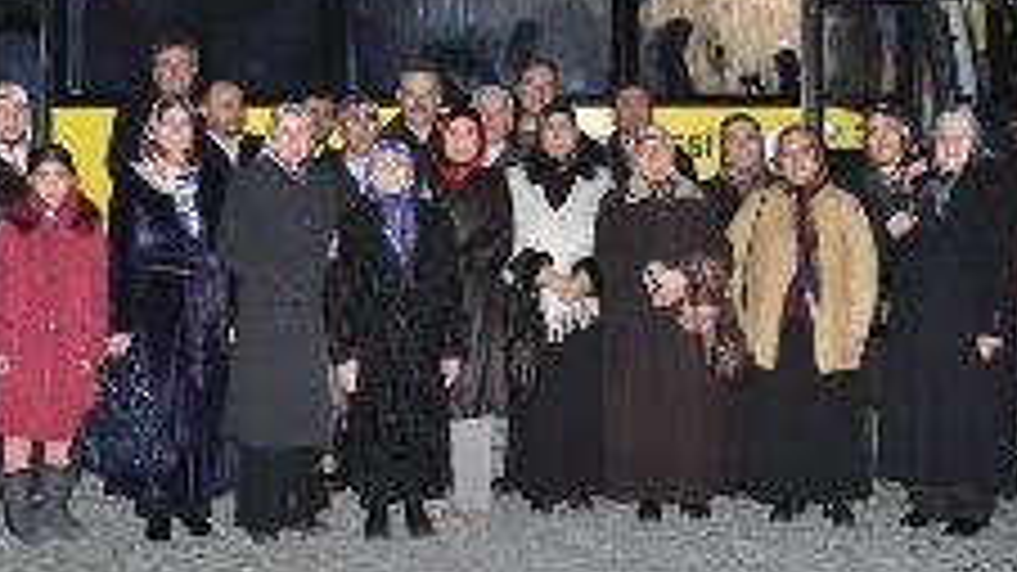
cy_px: 176
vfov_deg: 21.3
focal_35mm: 56
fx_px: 1510
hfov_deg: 37.2
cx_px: 490
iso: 800
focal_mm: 18
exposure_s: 1/60
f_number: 3.5
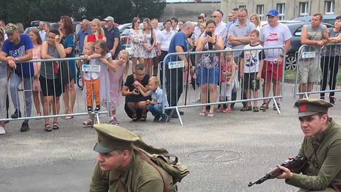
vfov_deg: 17.4
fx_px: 597
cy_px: 230
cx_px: 122
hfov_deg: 31.7
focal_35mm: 66
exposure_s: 1/439
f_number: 2.2
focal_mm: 4.15
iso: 25
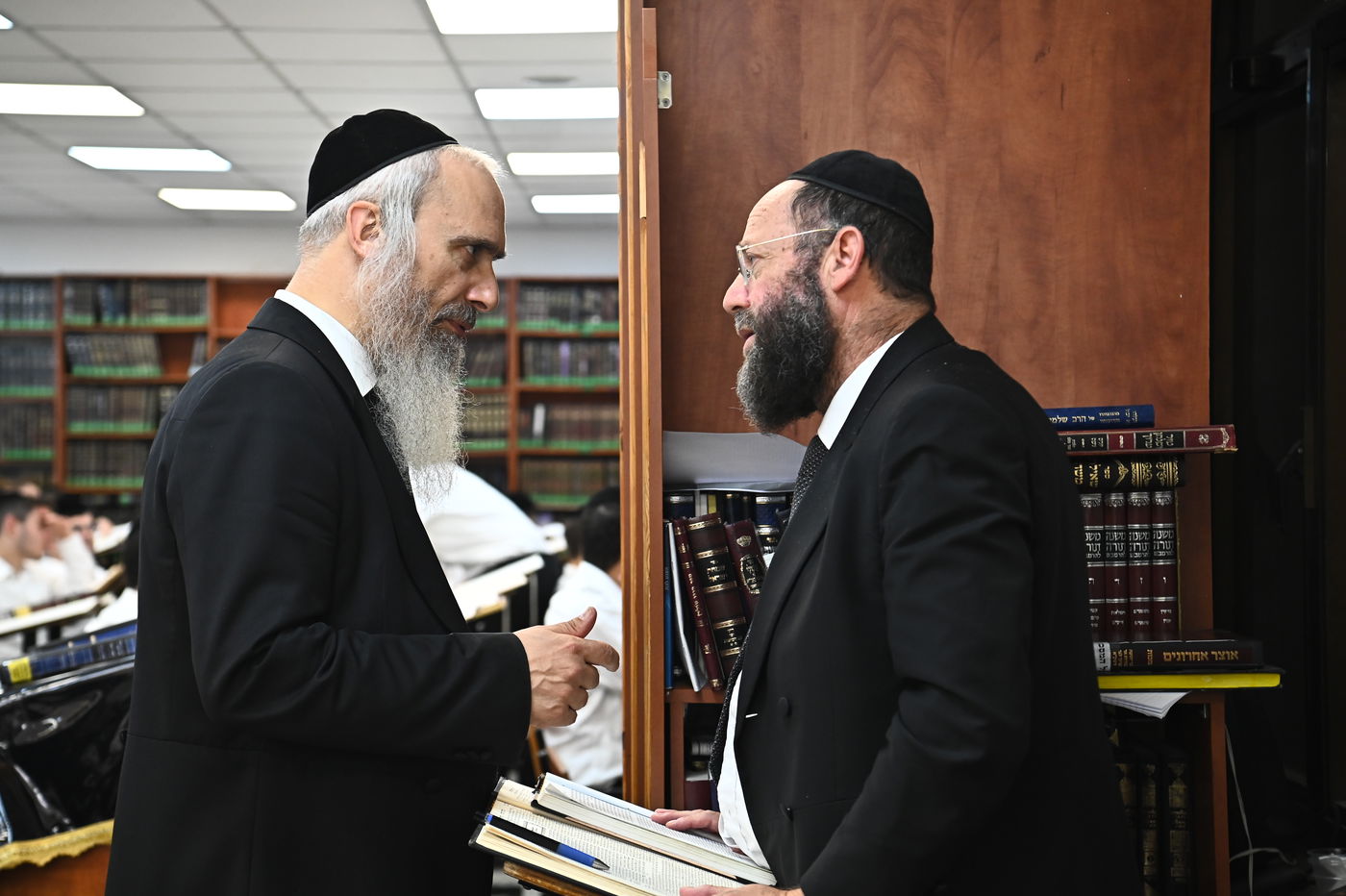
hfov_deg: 28.9
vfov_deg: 19.4
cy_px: 448
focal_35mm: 70
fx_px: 2616
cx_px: 673
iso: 2000
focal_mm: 70
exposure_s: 1/200
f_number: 4.5
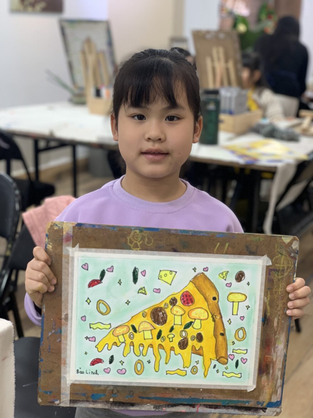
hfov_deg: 28.0
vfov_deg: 36.8
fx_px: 627
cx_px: 156
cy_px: 209
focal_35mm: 52
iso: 80
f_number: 2.4
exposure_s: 1/50
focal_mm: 6
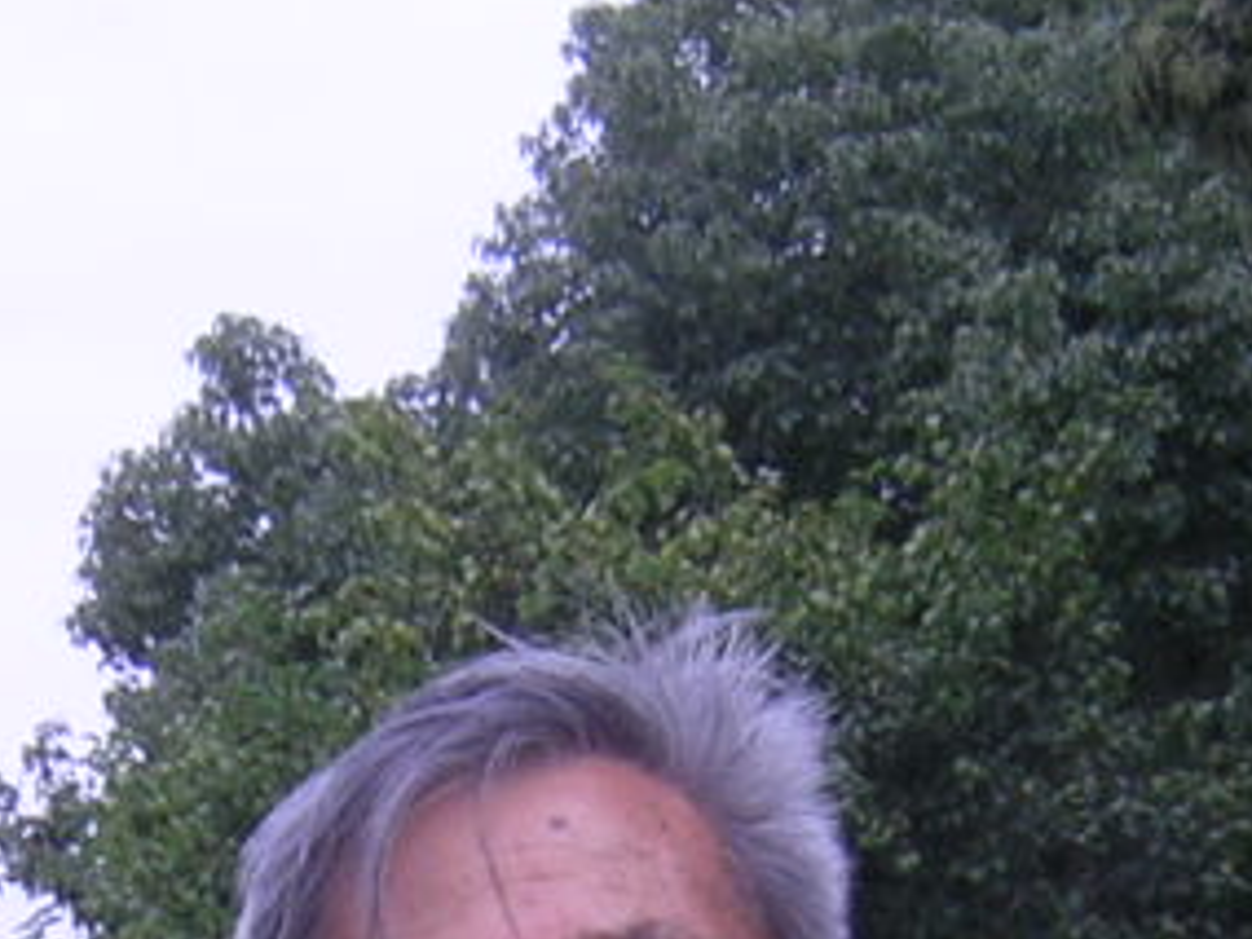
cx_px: 591
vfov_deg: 11.0
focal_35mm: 130
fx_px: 4702
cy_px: 1402
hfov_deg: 15.2
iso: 100
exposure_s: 1/178
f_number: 5.2
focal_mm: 4.7
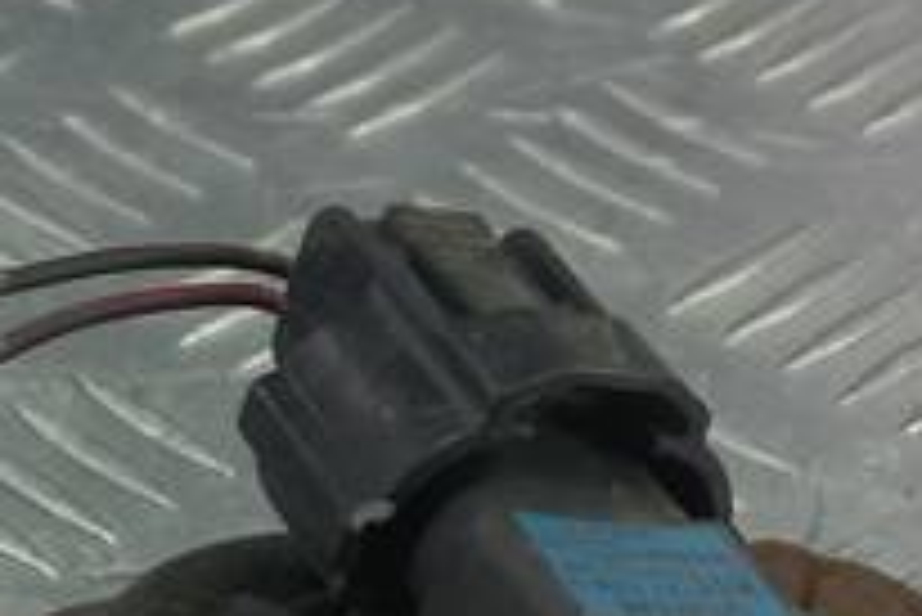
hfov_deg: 15.6
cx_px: 180
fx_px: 3332
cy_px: 1304
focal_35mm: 130
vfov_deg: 9.7
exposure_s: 1/50
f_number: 1.8
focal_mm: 4.6
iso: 64
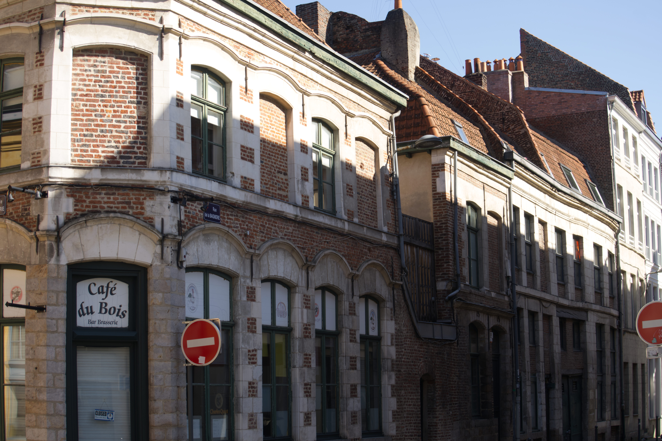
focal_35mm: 60
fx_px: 1103
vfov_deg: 22.6
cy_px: 220
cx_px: 331
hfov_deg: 33.4
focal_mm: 40
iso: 100
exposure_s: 1/125
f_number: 5.6
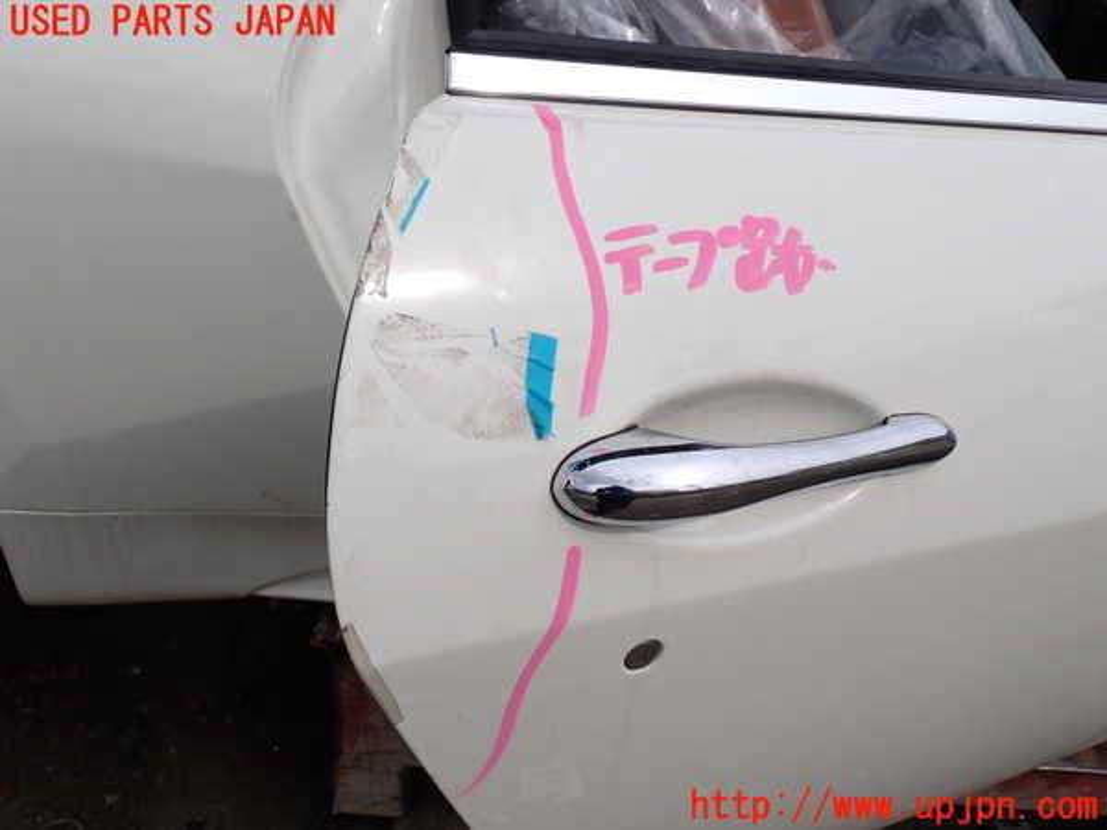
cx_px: 554
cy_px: 415
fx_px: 959
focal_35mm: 30
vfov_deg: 46.8
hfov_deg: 60.0
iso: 100
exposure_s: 1/200
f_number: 9
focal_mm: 5.4
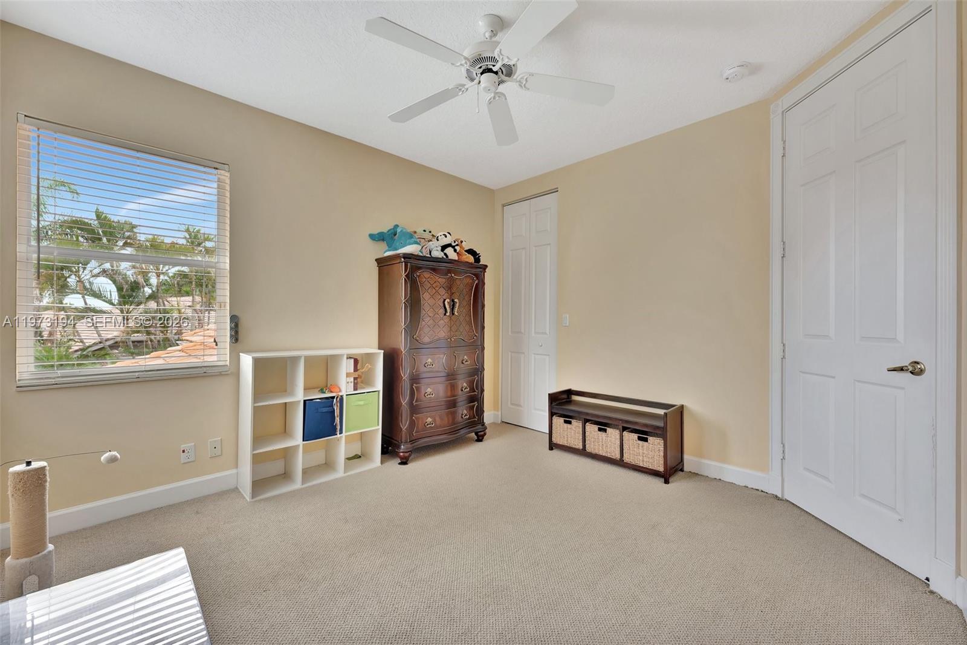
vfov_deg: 81.2
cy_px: 322
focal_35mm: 14
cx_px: 484
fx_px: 376
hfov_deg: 104.3
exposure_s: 1/3.33
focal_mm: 14
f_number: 8
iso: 500
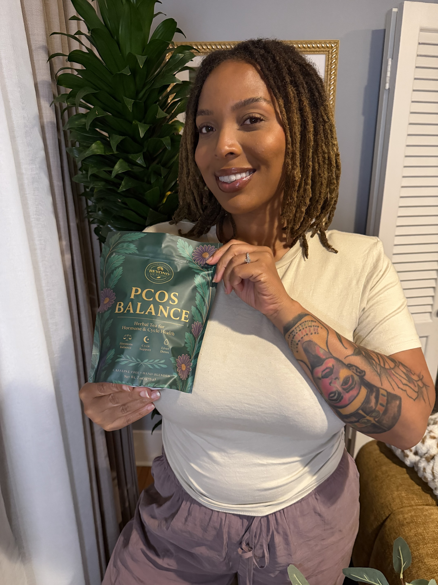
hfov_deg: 56.8
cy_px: 292
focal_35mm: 24
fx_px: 405
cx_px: 219
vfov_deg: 71.6
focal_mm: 6.76
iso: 1000
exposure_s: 1/40
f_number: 1.78
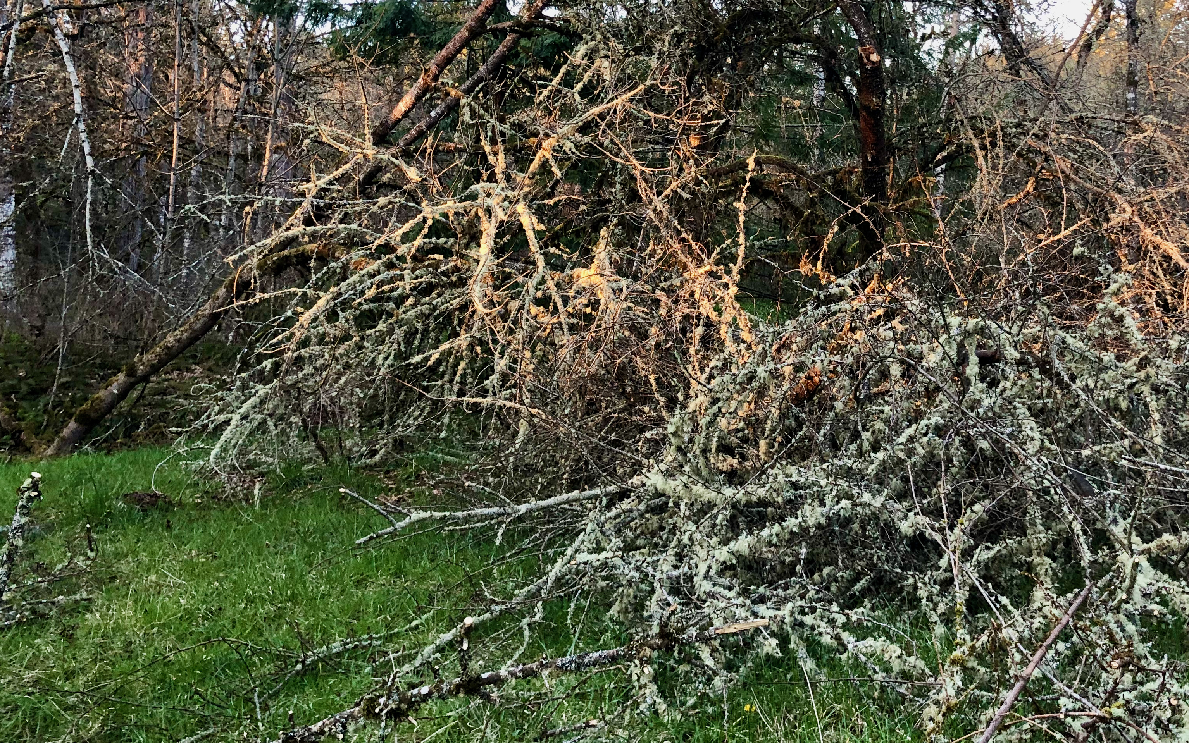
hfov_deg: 49.7
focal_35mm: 39
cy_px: 235
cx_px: 767
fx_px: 1264
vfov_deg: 32.4
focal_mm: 3.99
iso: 25
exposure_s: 1/30
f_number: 1.8
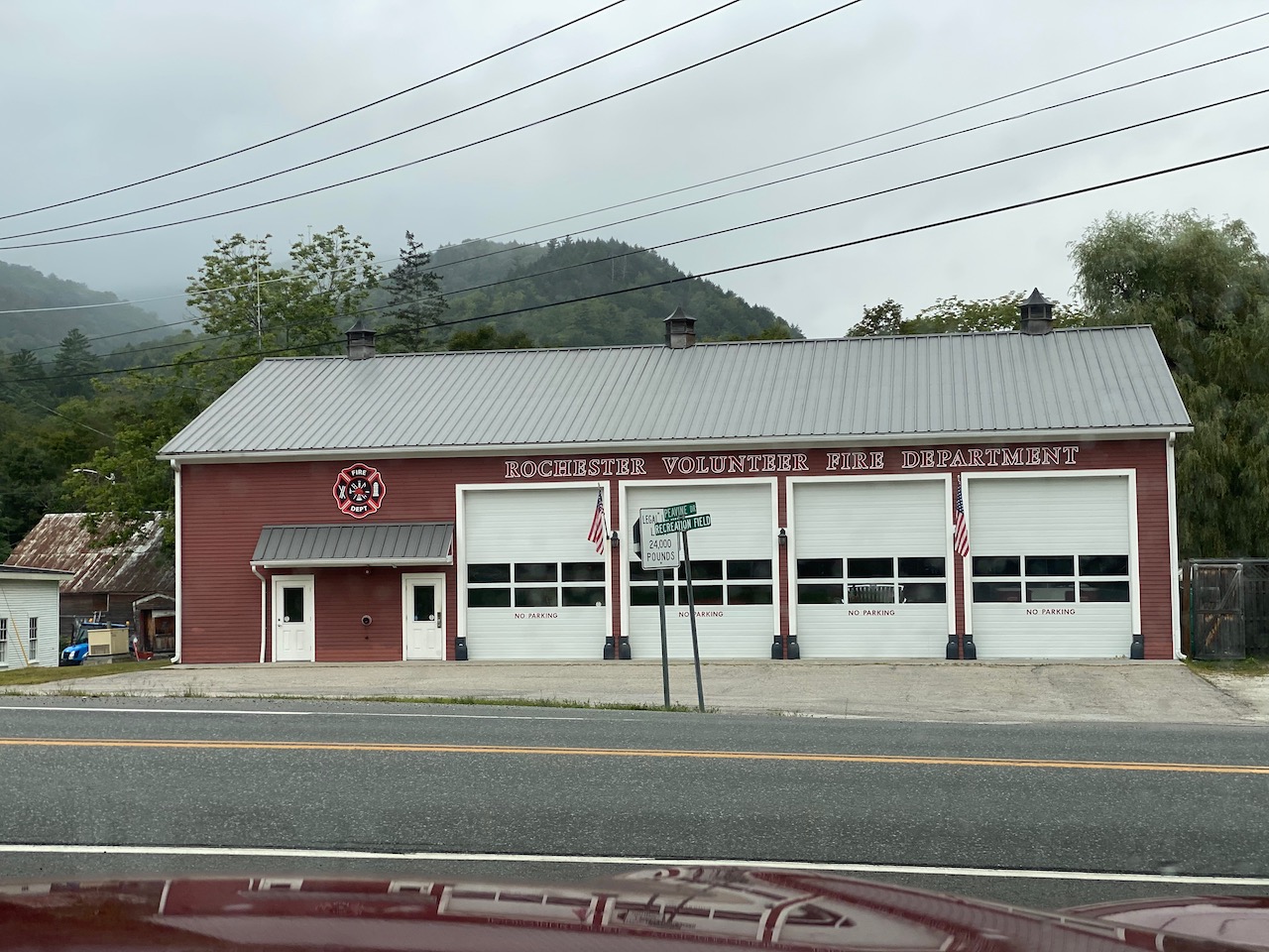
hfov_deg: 36.8
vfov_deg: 28.0
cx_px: 634
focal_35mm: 52
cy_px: 476
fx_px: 1906
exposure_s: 1/189
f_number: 2
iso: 20
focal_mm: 6
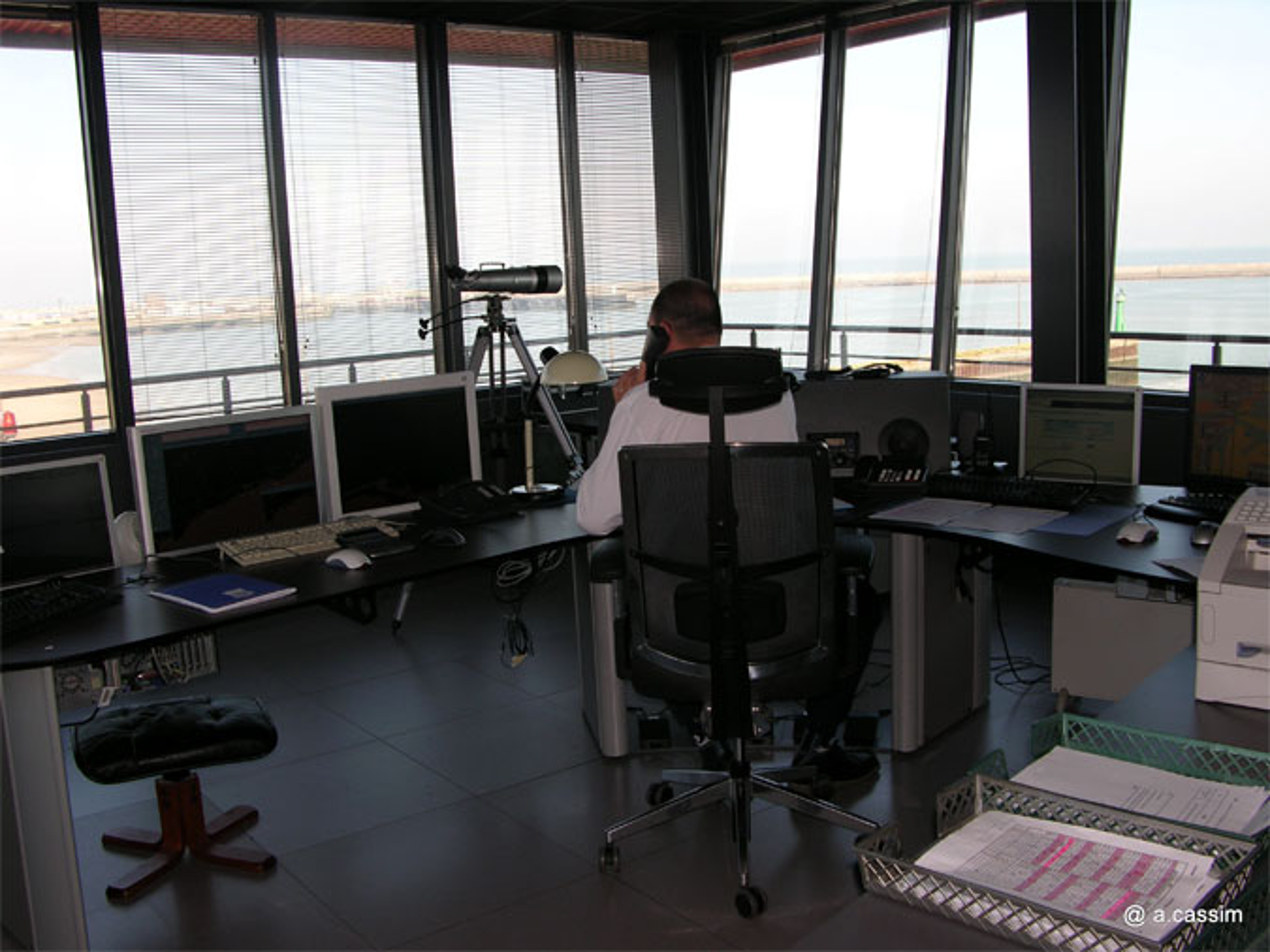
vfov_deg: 40.7
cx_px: 635
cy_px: 476
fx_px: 1284
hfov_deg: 52.6
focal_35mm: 35
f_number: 4.5
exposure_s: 1/104
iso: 50
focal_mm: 8.9
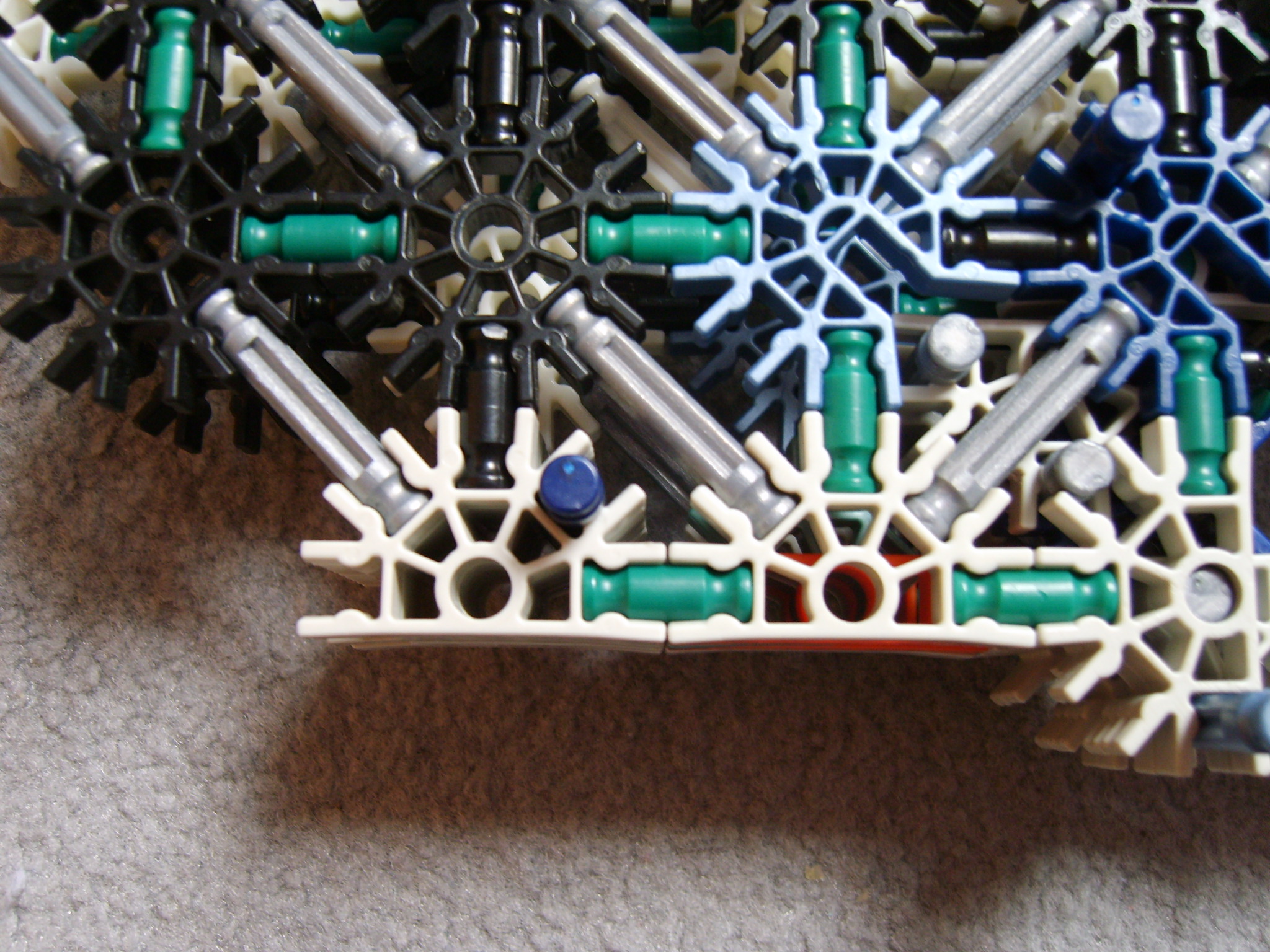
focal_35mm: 35
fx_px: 1284
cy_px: 476
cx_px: 635
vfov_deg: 40.7
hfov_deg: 52.6
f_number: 2.8
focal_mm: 7.4
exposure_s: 1/30
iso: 113
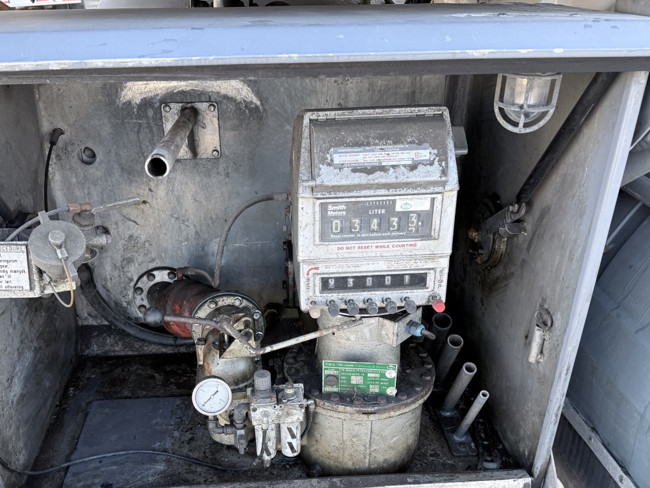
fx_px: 638
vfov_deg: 41.5
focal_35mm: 34
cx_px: 281
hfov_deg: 53.8
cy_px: 309
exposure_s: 1/207
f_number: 1.78
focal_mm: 6.76
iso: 80
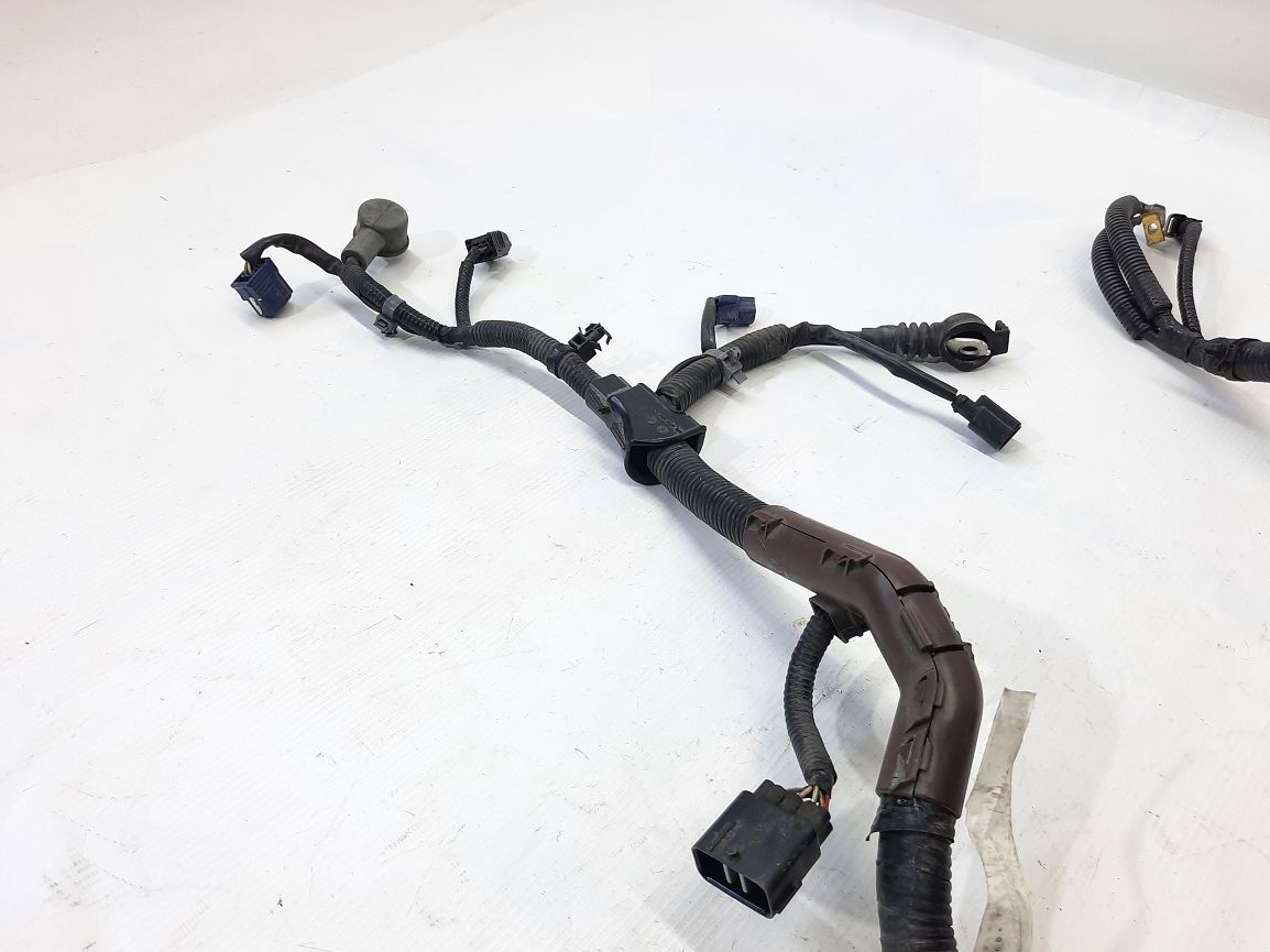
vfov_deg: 53.0
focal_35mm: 26
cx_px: 644
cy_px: 491
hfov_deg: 67.3
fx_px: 954
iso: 64
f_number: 2
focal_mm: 4.6
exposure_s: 1/50
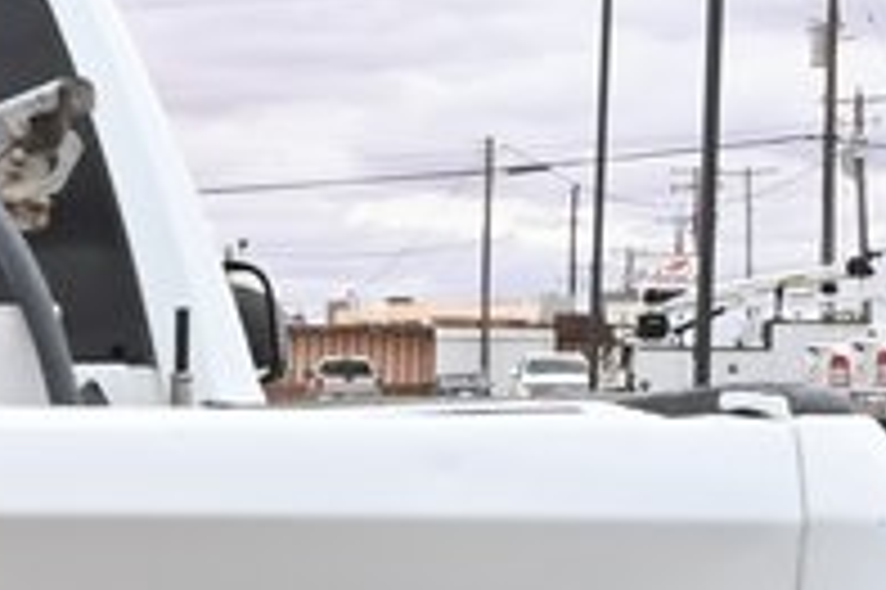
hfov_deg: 12.2
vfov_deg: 8.6
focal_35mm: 156
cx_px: -643
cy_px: 876
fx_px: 3836
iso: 640
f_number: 8
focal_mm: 20
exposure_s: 1/1250
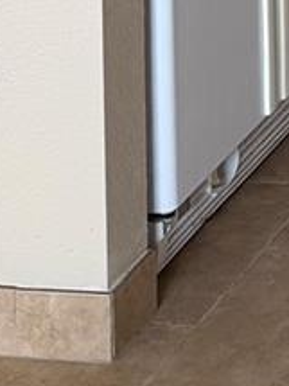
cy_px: -533
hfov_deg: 9.3
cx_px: 795
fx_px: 1493
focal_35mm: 134
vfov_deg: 12.0
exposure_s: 1/121
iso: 160
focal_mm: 6.76
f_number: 1.78
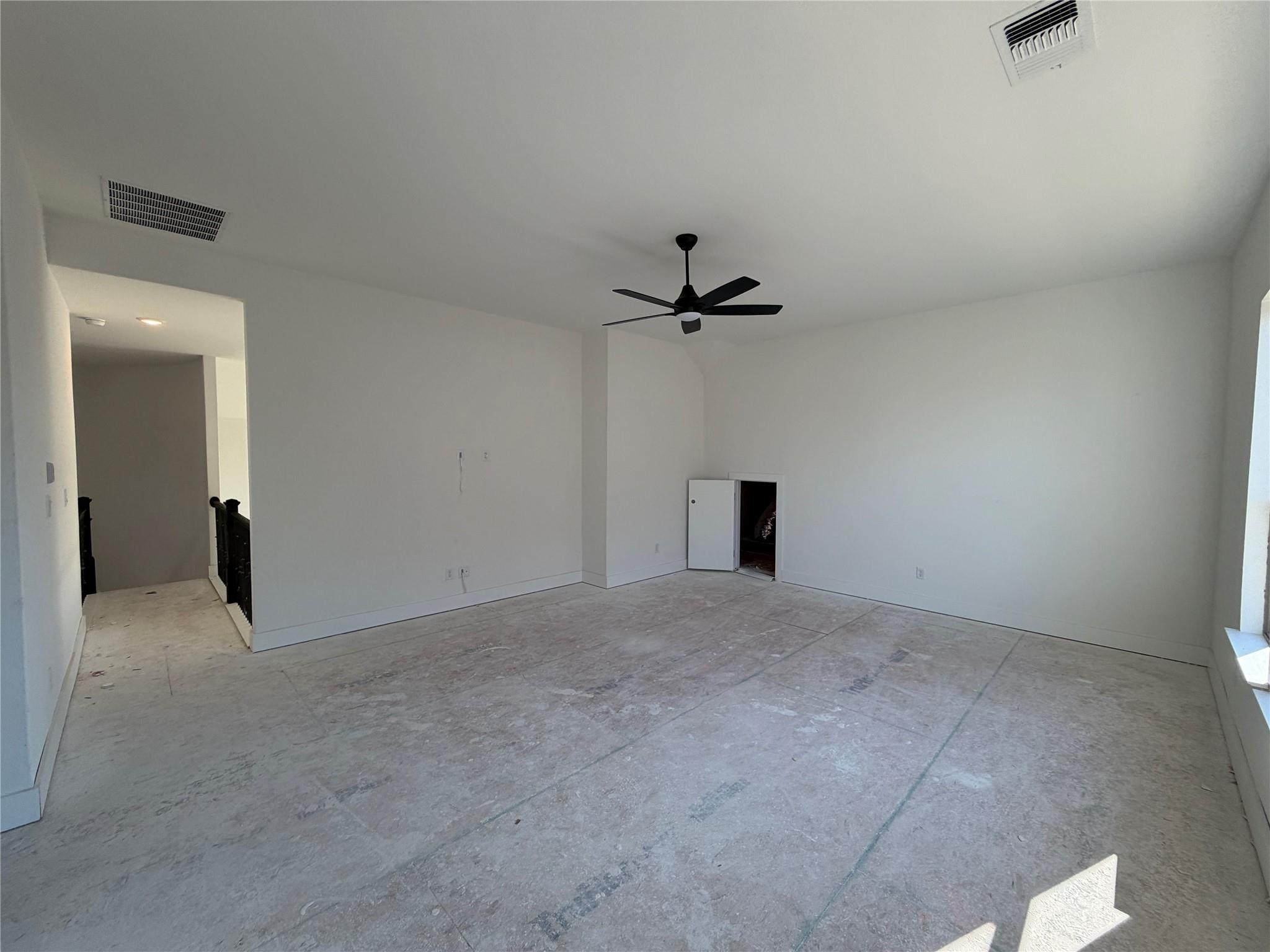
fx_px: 514
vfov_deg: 85.7
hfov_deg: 102.1
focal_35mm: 14
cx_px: 635
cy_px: 476
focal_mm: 2.22
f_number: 2.2
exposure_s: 1/121
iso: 50
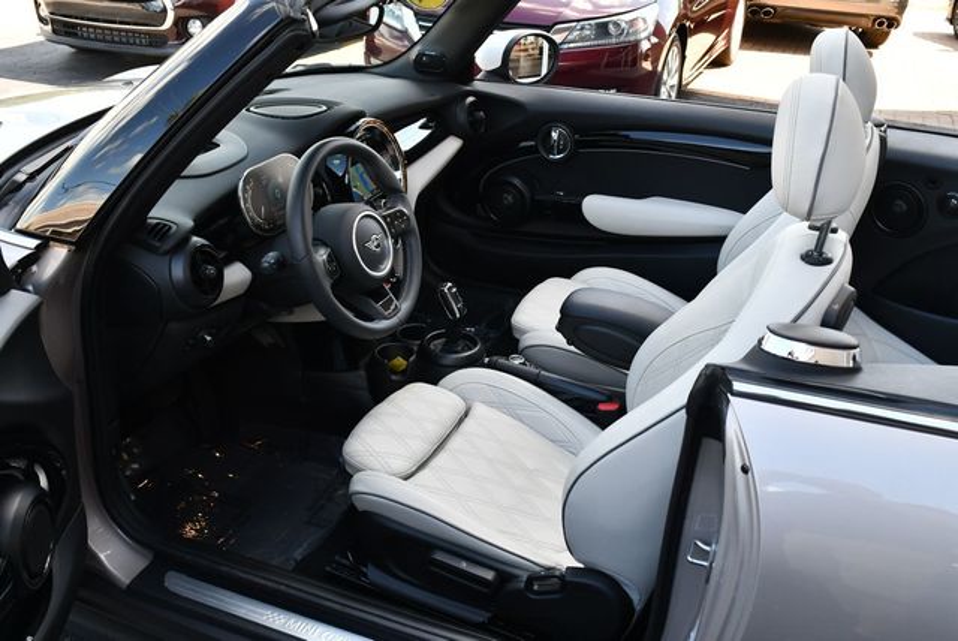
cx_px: 479
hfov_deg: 53.1
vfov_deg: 36.9
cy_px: 320
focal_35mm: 36
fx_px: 959
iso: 360
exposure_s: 1/250
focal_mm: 18
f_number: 5.6
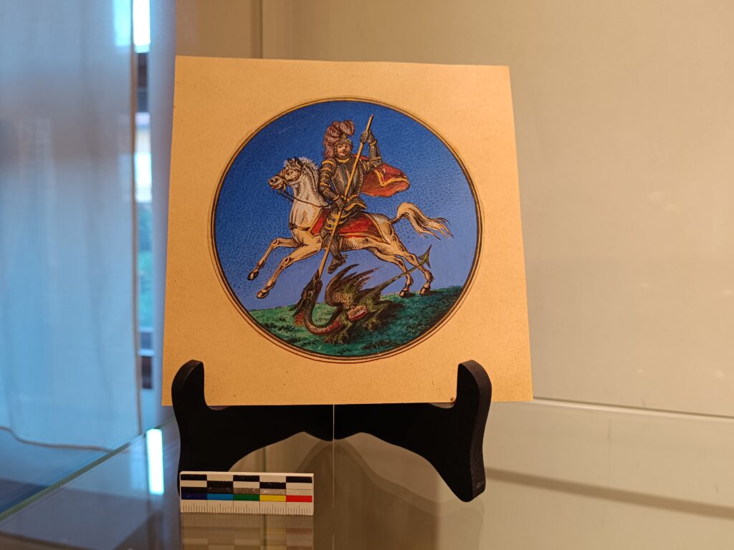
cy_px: 275
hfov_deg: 71.6
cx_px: 367
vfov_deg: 56.8
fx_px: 509
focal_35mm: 24
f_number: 1.88
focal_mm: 5.59
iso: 429
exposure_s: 1/101
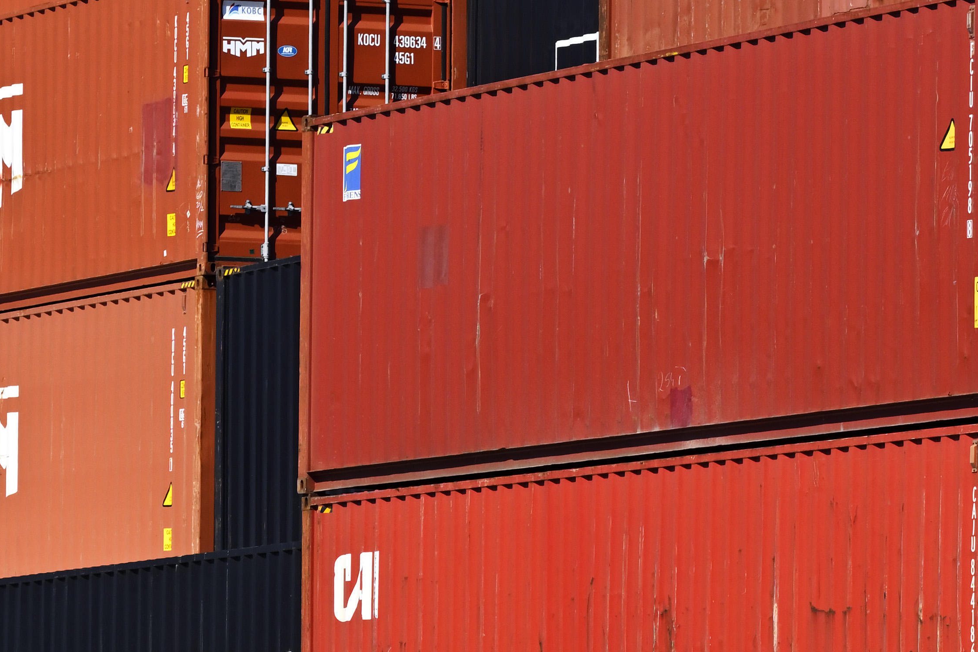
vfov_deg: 10.3
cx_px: 1034
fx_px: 3613
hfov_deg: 15.1
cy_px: 62
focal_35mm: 133
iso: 200
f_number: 5.6
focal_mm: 36
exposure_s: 1/250
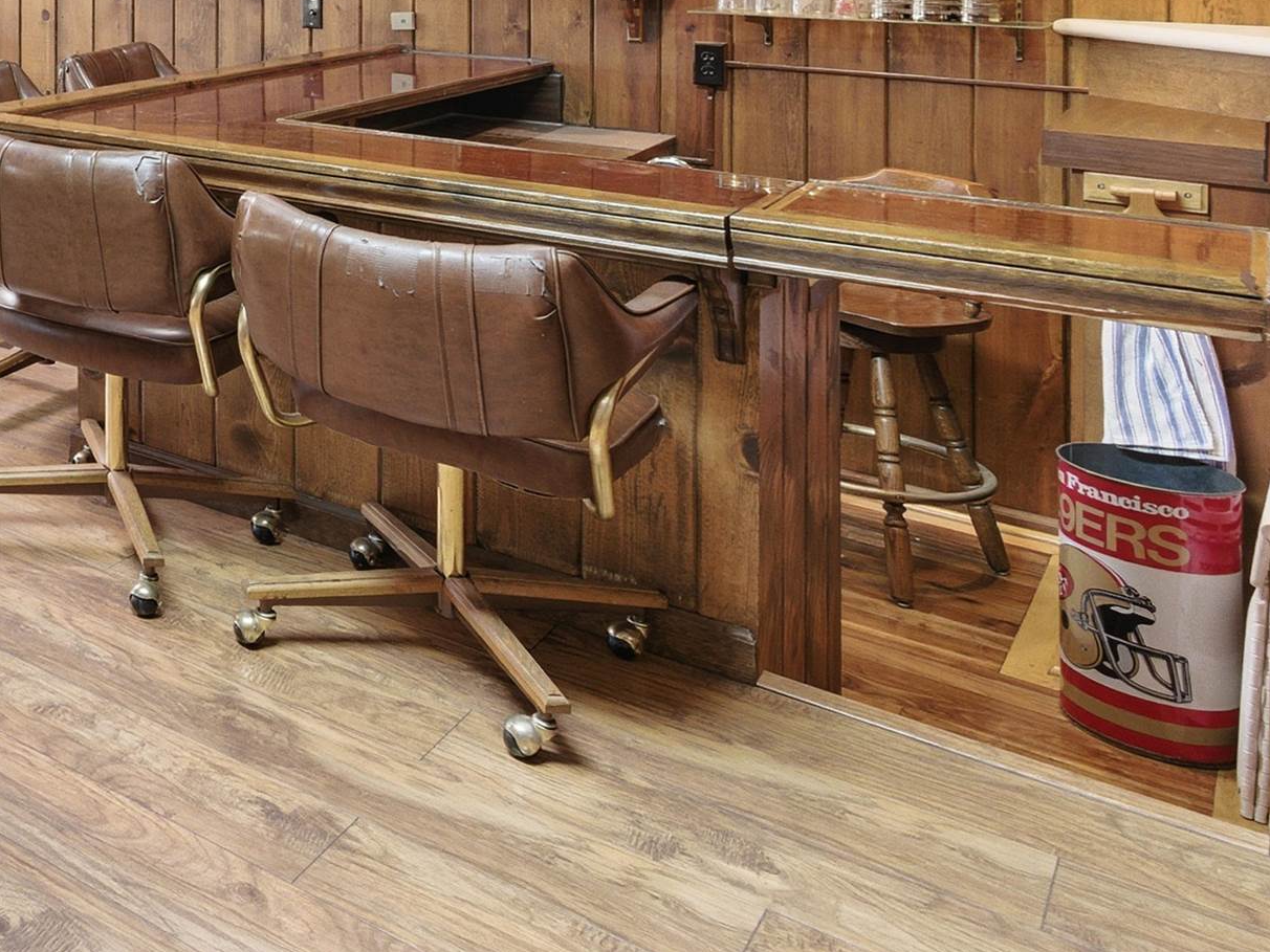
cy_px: -91
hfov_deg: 35.7
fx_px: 1431
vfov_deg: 32.5
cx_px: -304
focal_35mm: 39
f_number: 9
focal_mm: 16
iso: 800
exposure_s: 1/160
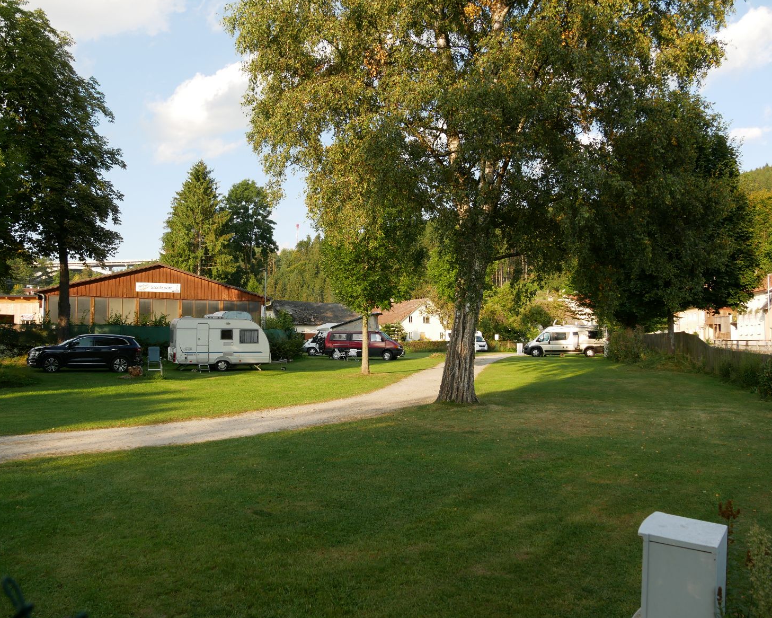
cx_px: 366
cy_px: 314
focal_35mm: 30
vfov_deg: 48.5
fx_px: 686
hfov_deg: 58.7
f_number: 5
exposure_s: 1/250
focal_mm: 14
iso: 200
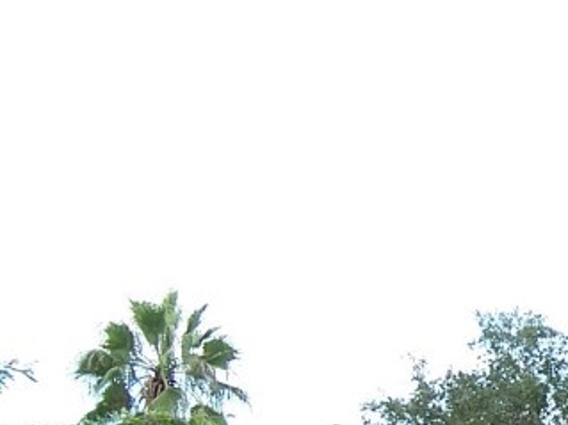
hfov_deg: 17.4
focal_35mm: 106
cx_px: 748
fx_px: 1739
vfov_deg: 13.7
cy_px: 448
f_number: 3.4
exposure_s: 1/180
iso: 80
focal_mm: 5.5
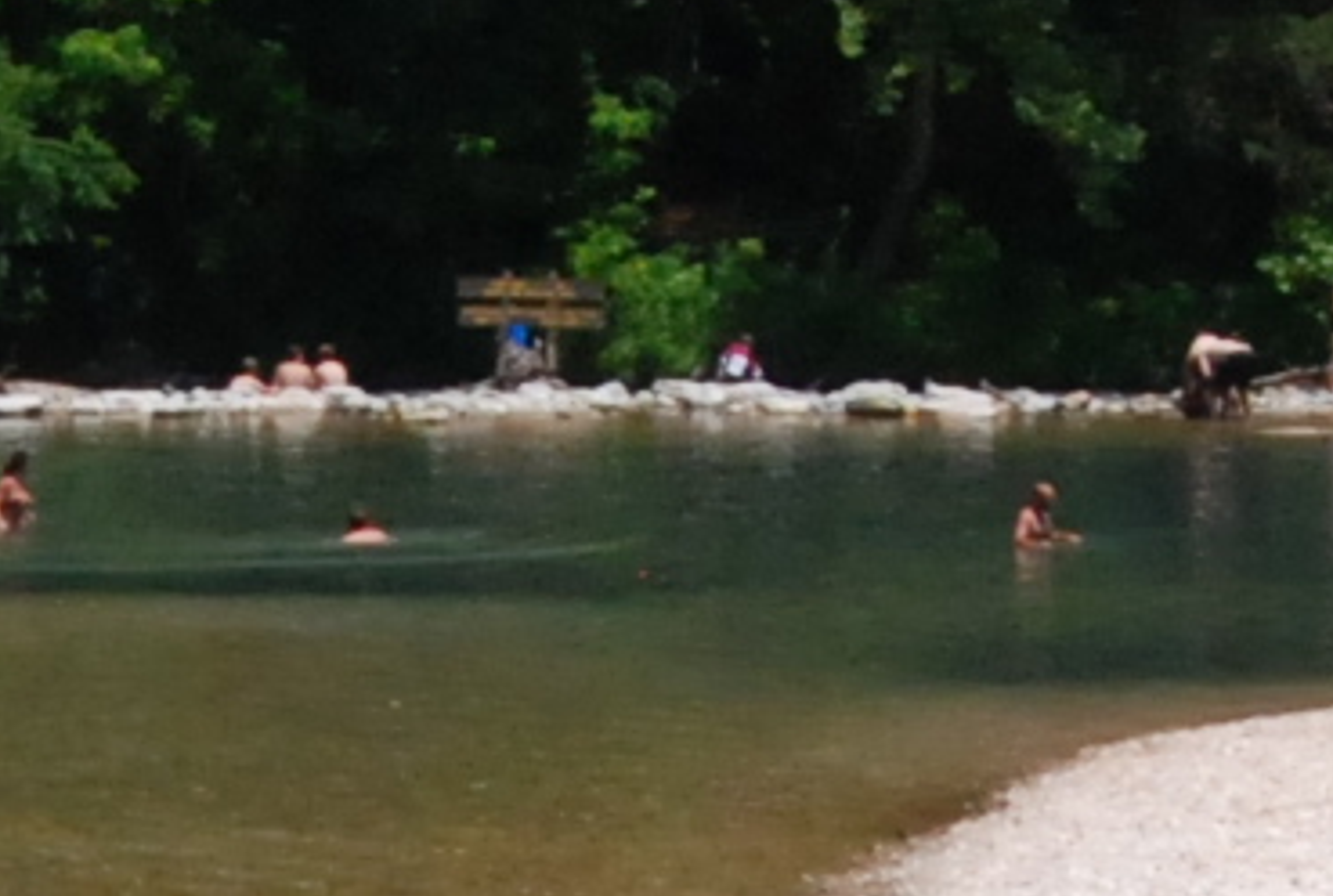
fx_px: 7869
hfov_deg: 9.7
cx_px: 430
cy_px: 1351
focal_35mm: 212
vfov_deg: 6.4
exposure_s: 1/320
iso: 800
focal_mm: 18
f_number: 9
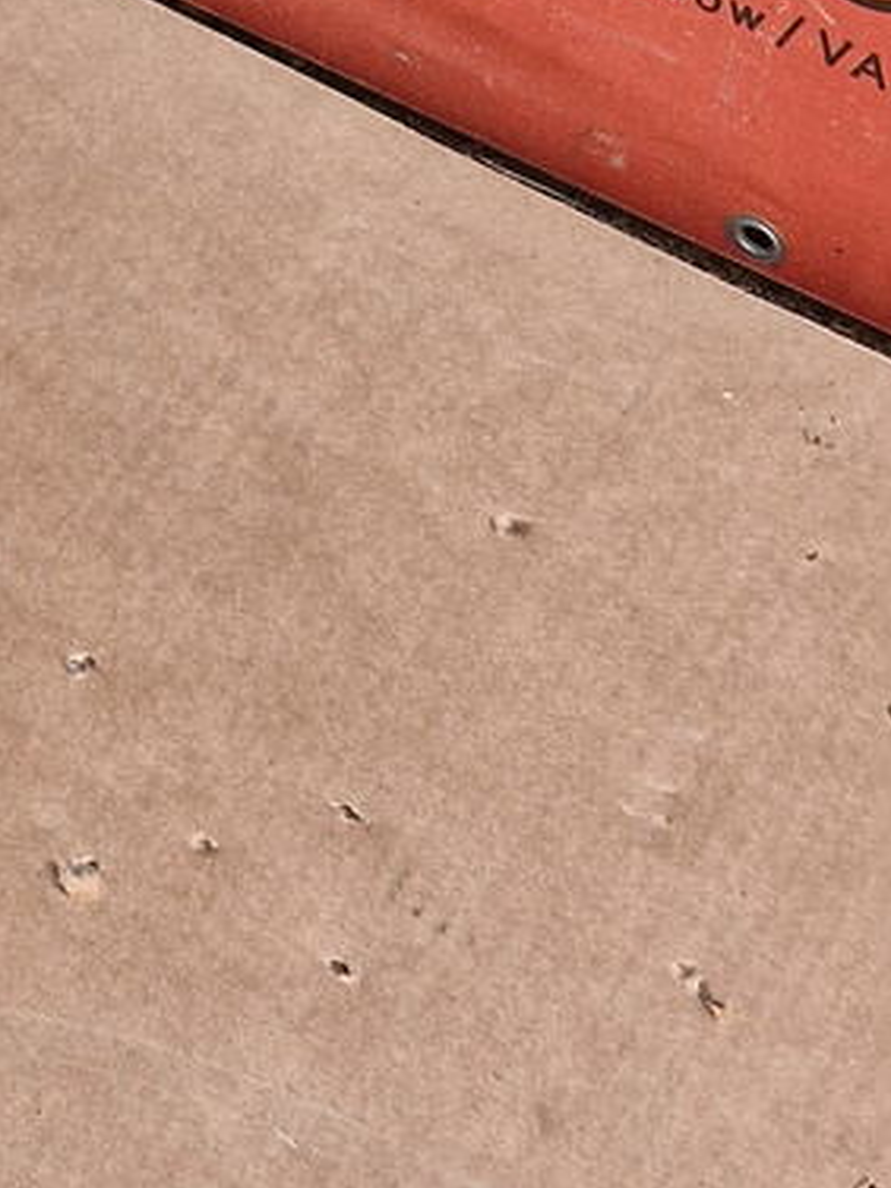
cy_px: -929
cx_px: -970
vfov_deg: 16.7
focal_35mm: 98
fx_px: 3363
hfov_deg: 12.9
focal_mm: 5.54
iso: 50
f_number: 1.8
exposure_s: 1/180
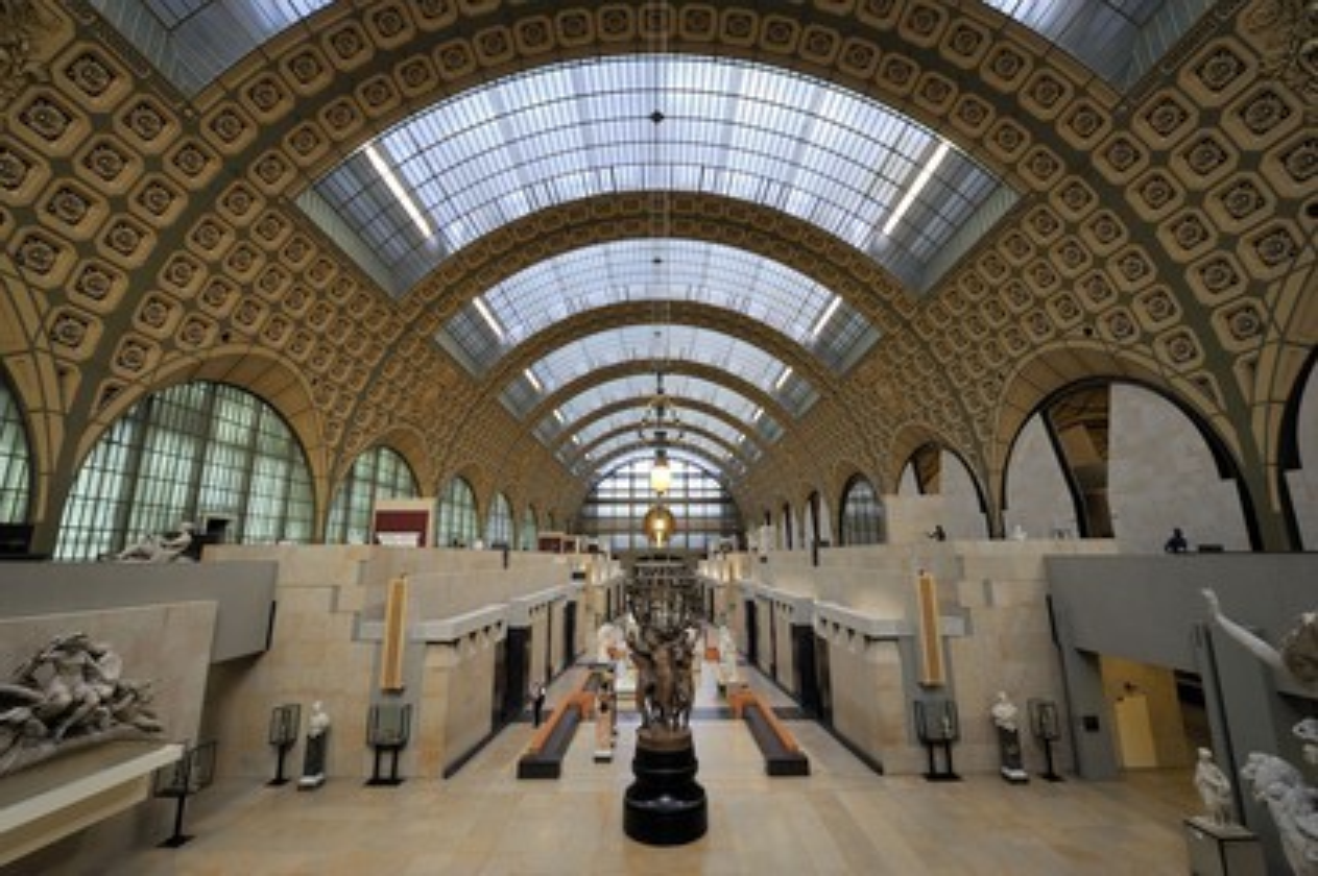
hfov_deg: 104.3
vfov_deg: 81.1
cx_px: 659
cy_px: 438
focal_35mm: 14
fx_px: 512
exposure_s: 1/25
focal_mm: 14
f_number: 6.3
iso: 200
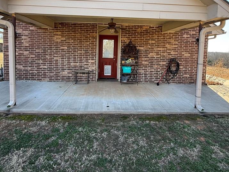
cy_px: 58
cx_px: 113
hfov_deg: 81.7
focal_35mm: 20
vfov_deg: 64.3
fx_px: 132
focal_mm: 2.22
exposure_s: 1/145
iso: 50
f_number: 2.2
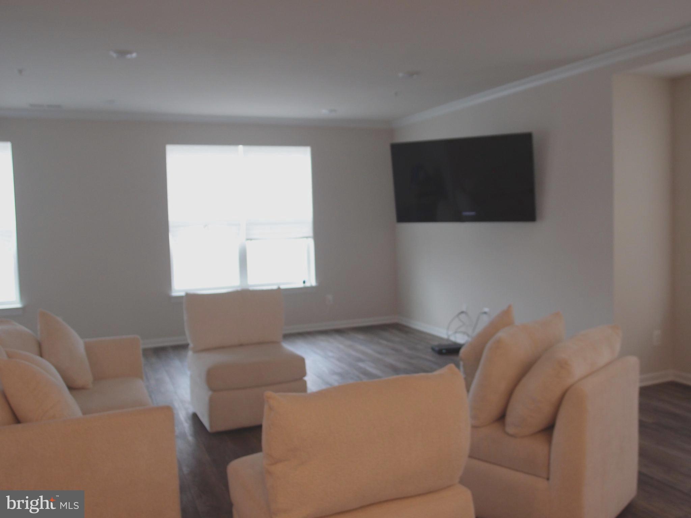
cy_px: 259
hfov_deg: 60.0
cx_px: 346
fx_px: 599
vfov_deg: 46.8
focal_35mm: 30
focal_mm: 6.48
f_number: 2
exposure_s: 1/60
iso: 125
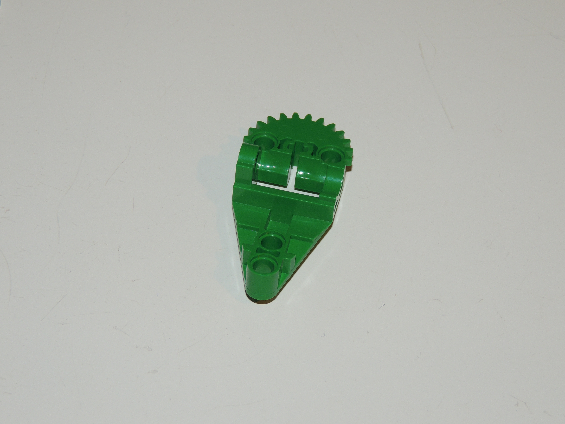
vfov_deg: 14.8
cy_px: 212
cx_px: 282
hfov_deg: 19.6
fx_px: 1632
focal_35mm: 100
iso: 160
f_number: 4.1
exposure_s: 1/60
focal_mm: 17.8
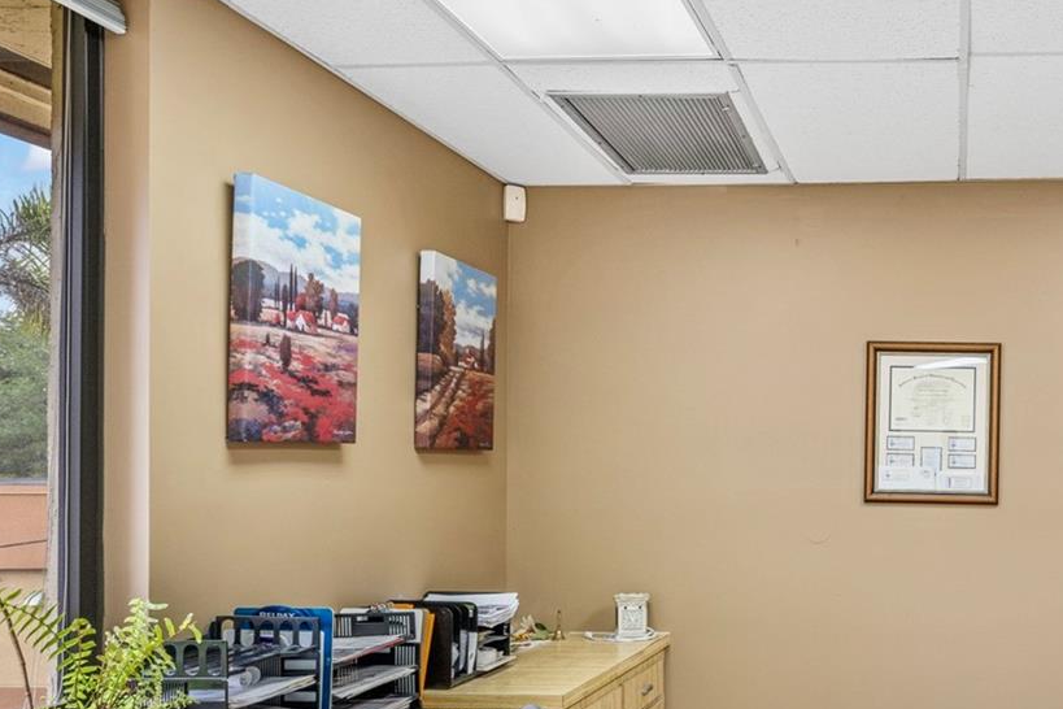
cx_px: 935
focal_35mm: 35
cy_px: 440
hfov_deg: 49.2
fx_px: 1033
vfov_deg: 37.6
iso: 200
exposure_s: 1/5
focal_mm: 14
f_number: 8
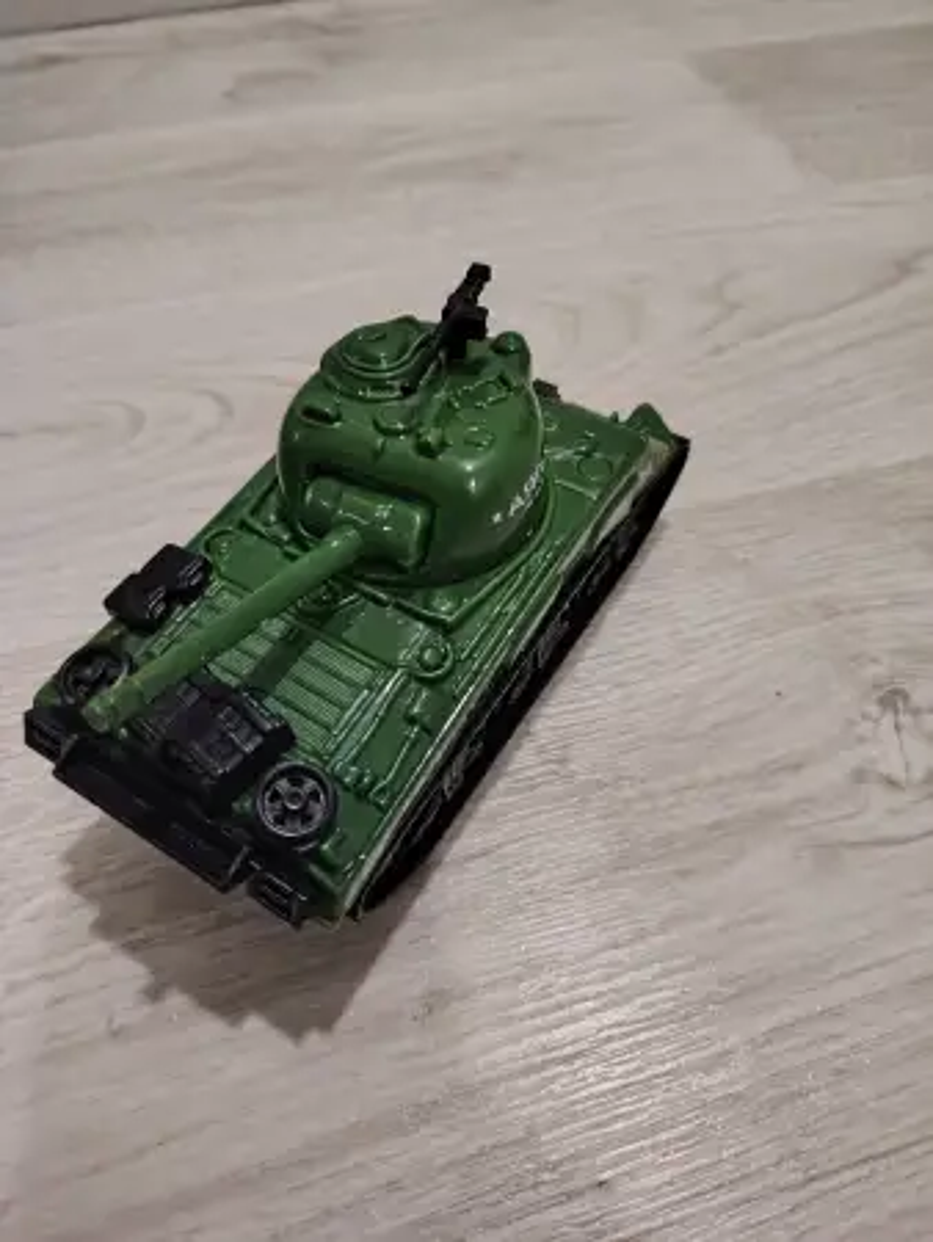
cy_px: 621
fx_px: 862
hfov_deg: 56.9
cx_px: 466
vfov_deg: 71.6
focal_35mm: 24
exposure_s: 1/100
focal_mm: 5.25
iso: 6216
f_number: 1.75
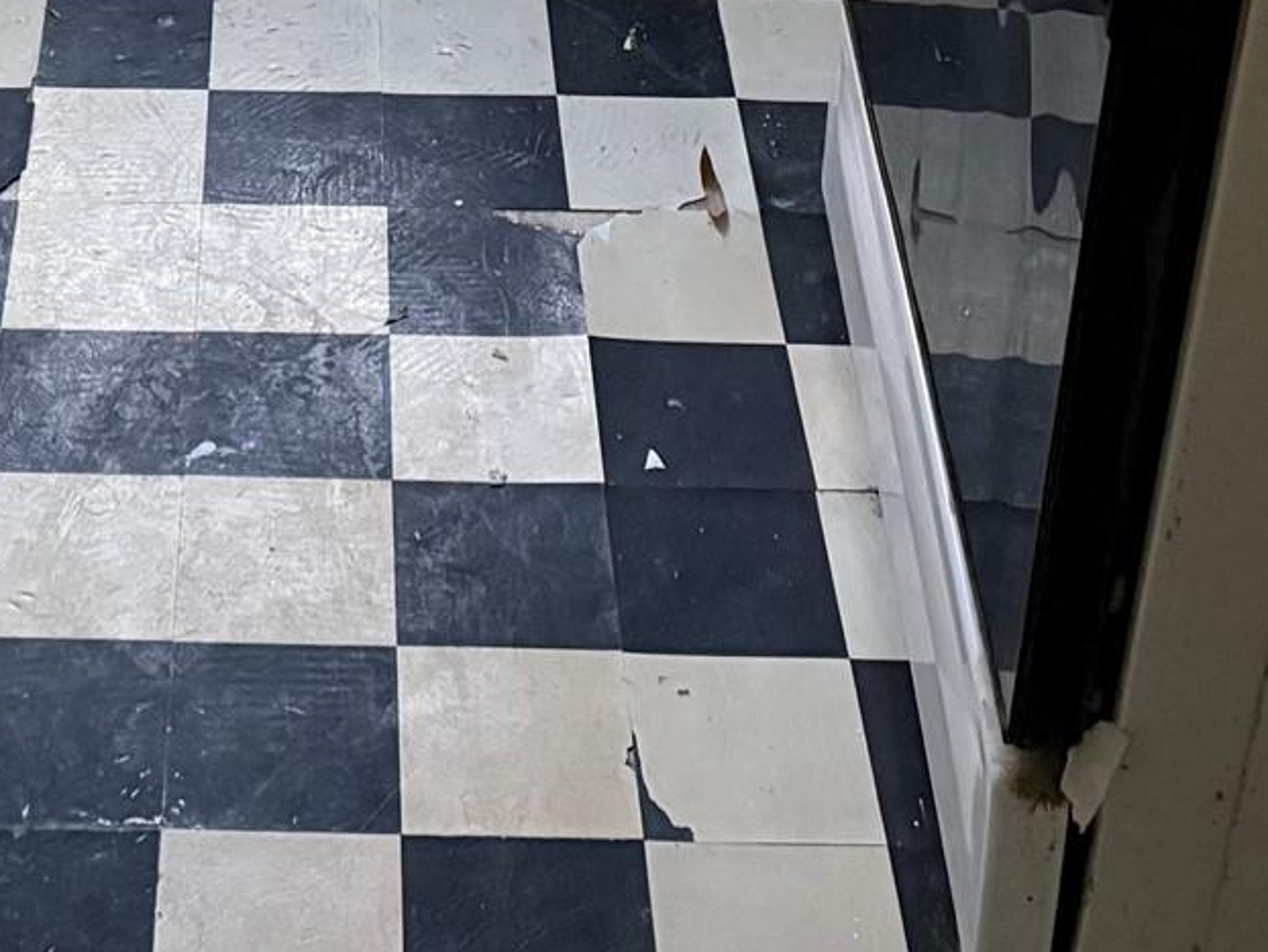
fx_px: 2895
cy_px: -379
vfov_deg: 17.2
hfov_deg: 24.2
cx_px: 202
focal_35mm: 79
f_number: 1.78
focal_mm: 6.76
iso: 1000
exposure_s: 1/40
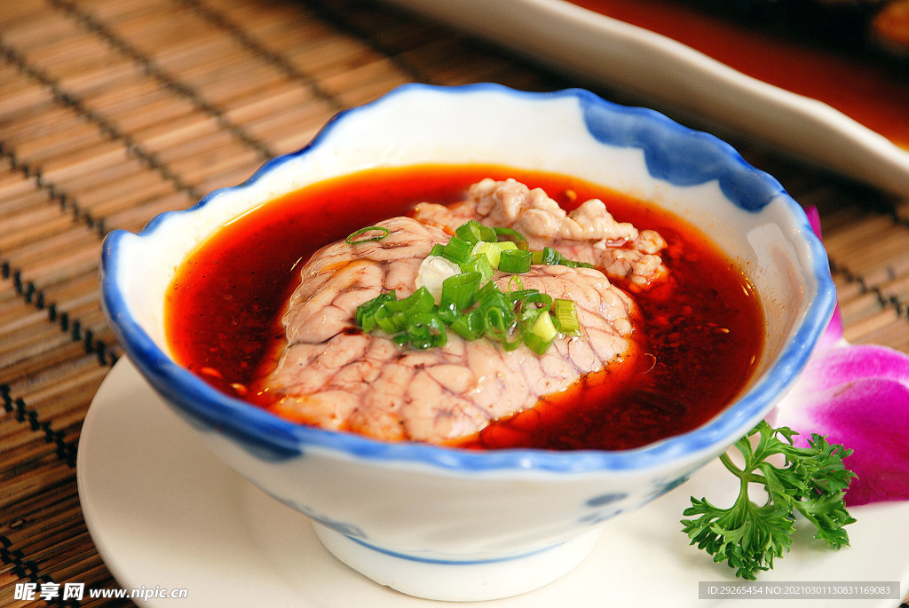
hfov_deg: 13.7
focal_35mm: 150
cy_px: 304
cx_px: 454
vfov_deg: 9.2
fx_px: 3791
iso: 100
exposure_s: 1/1.6
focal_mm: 100
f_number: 6.3
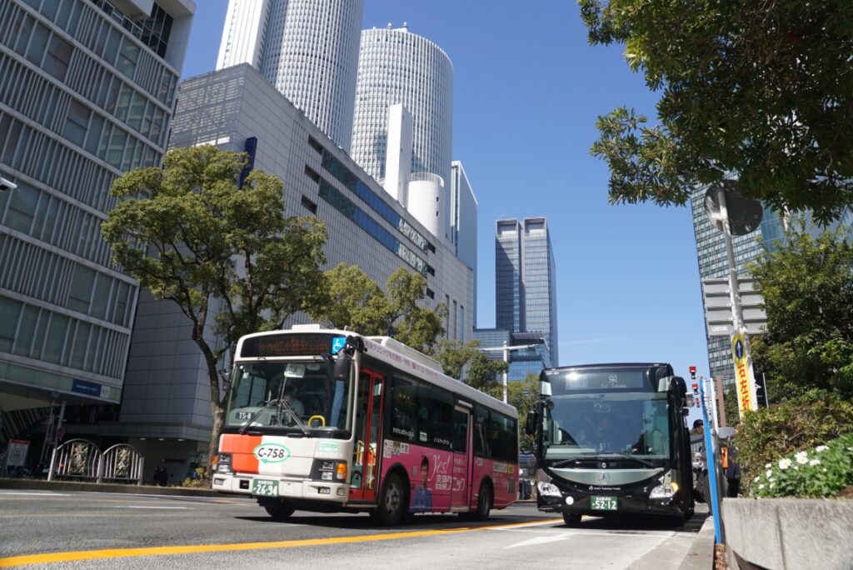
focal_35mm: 27
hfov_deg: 67.4
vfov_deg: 48.0
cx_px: 426
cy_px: 285
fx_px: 640
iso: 100
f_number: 8
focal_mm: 18
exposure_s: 1/250
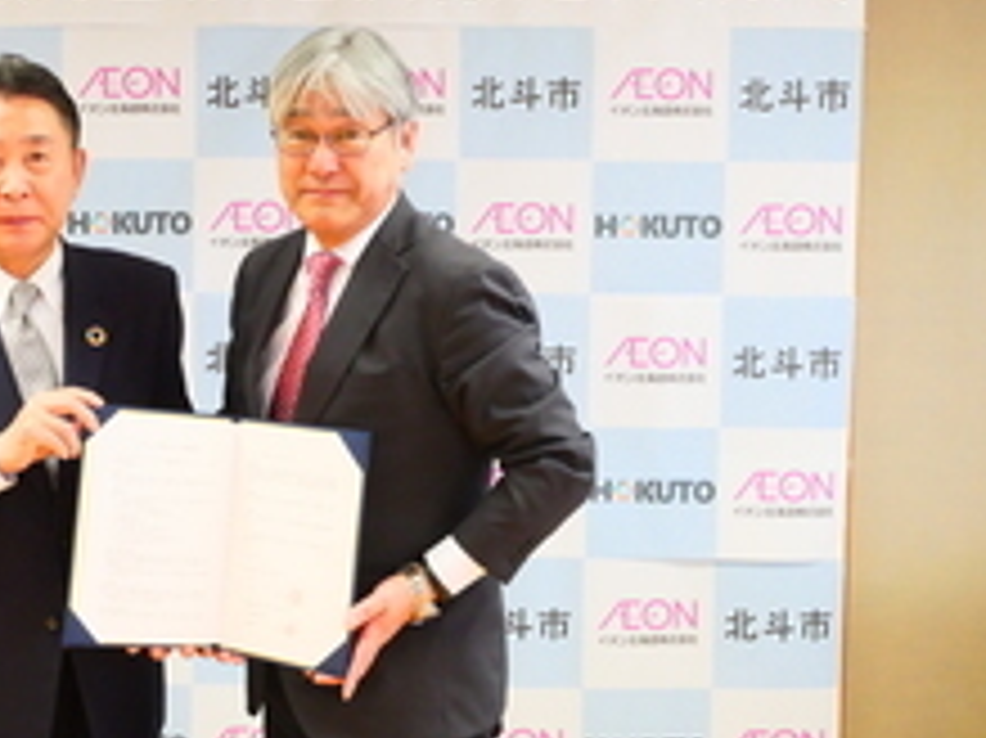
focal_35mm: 64
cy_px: 322
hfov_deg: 29.7
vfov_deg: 22.9
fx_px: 1822
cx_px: 221
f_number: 10
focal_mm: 20
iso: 3200
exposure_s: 1/40
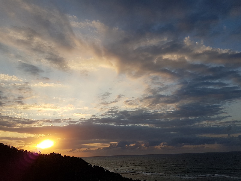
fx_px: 181
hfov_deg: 67.3
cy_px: 90
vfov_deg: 53.1
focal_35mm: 26
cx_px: 120
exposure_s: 1/1260
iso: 40
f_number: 1.7
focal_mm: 4.2
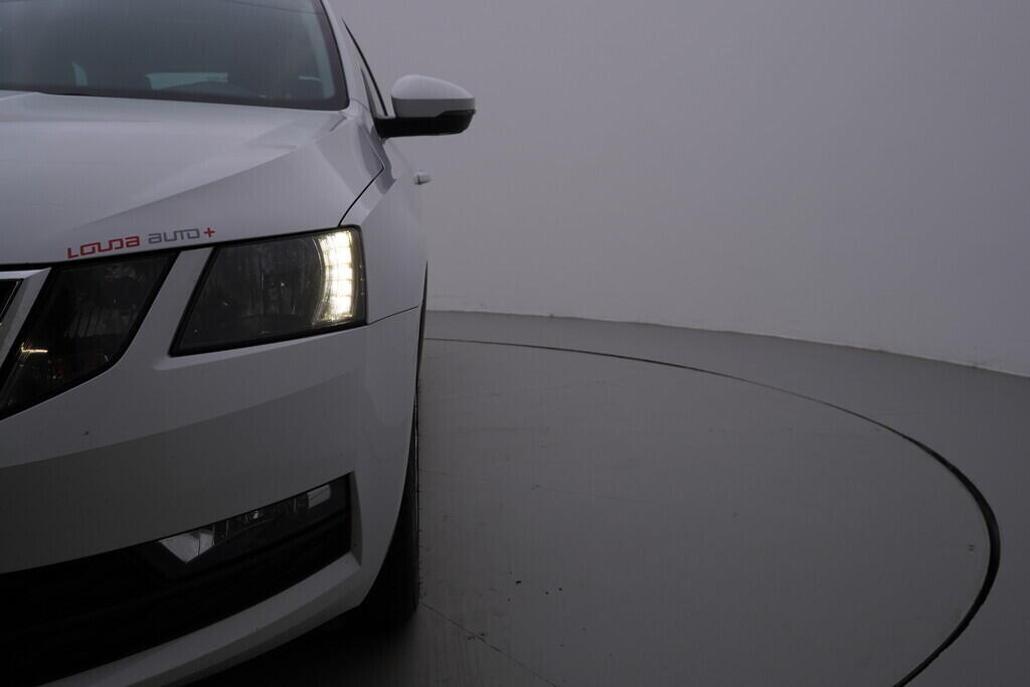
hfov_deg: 53.1
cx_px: 515
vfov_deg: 36.9
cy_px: 344
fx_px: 1030
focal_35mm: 36
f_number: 5.6
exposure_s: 1/160
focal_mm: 24
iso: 125
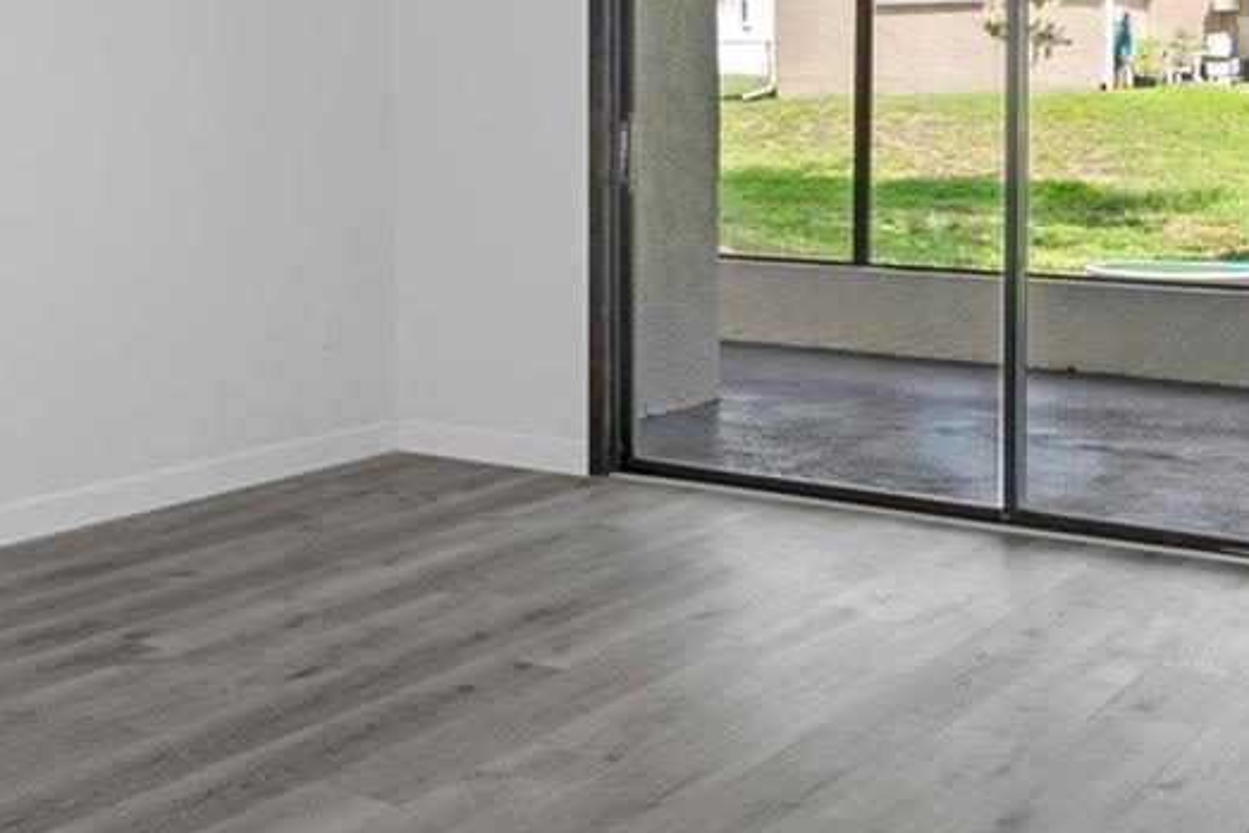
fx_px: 1805
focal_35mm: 52
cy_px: 143
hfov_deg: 37.1
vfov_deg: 25.5
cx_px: 284
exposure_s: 1/2
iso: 320
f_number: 8
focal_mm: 17
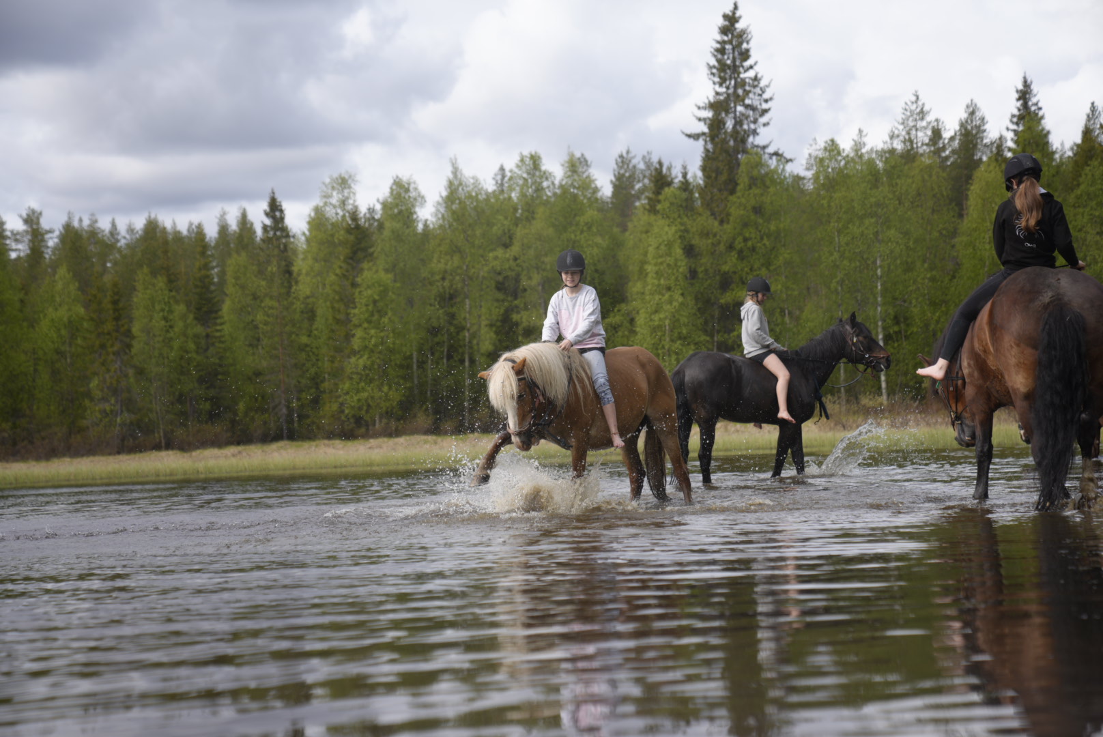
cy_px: 368
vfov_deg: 19.5
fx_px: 2146
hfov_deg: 28.8
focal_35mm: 70
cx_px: 552
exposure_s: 1/1600
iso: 125
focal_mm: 70
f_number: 2.8
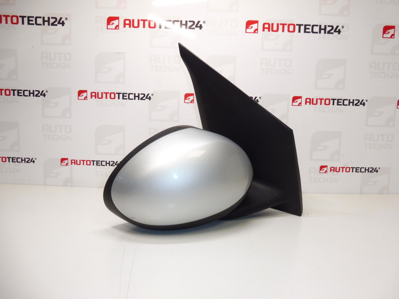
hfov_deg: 69.4
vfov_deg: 54.9
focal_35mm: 25
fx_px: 288
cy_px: 150
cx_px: 200
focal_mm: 4.4
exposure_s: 1/80
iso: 200
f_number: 3.5
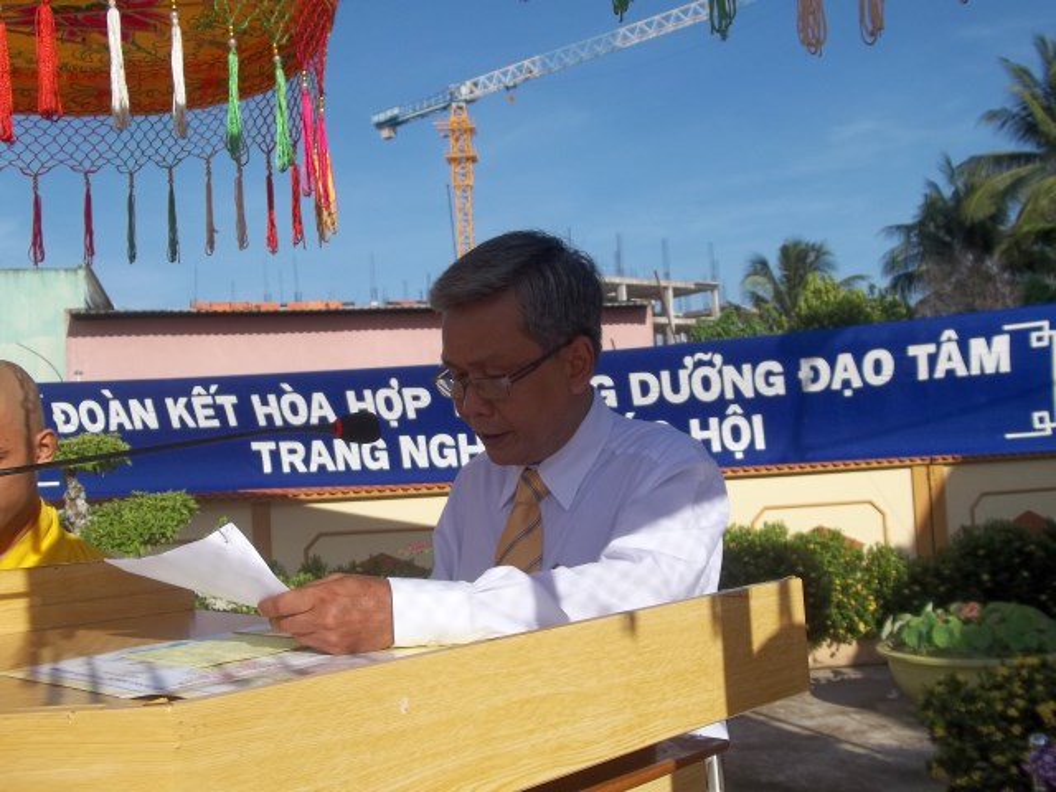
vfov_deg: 39.7
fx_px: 1098
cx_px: 528
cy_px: 396
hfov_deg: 51.4
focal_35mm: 36
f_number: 8
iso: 64
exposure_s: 1/250
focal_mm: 6.5
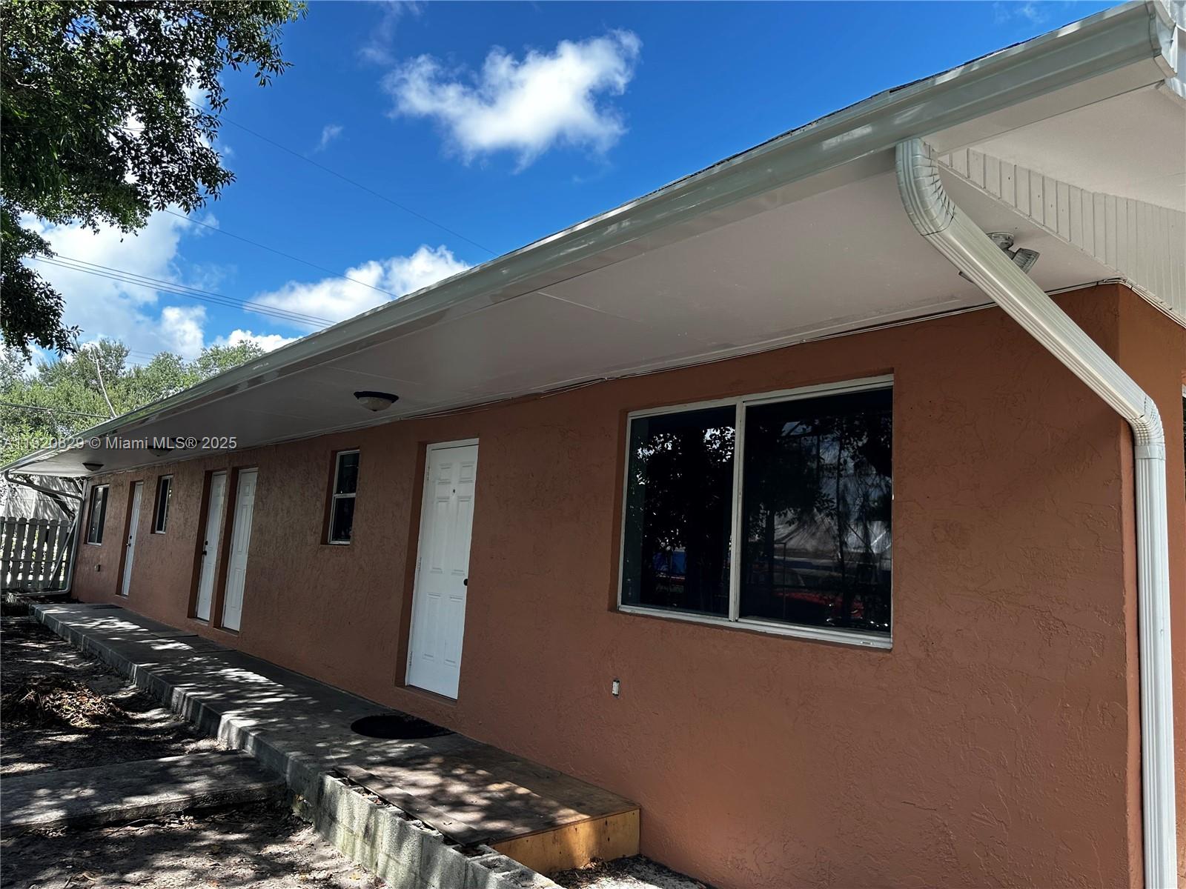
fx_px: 822
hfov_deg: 71.6
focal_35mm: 24
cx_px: 593
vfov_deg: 56.8
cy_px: 444
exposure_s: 1/734
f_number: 1.78
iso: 80
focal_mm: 6.86
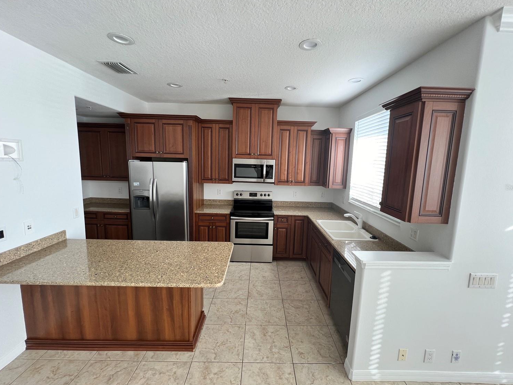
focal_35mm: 14
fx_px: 207
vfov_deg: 85.6
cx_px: 262
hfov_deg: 102.1
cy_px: 187
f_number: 1.8
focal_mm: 1.57
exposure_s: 1/99
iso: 64
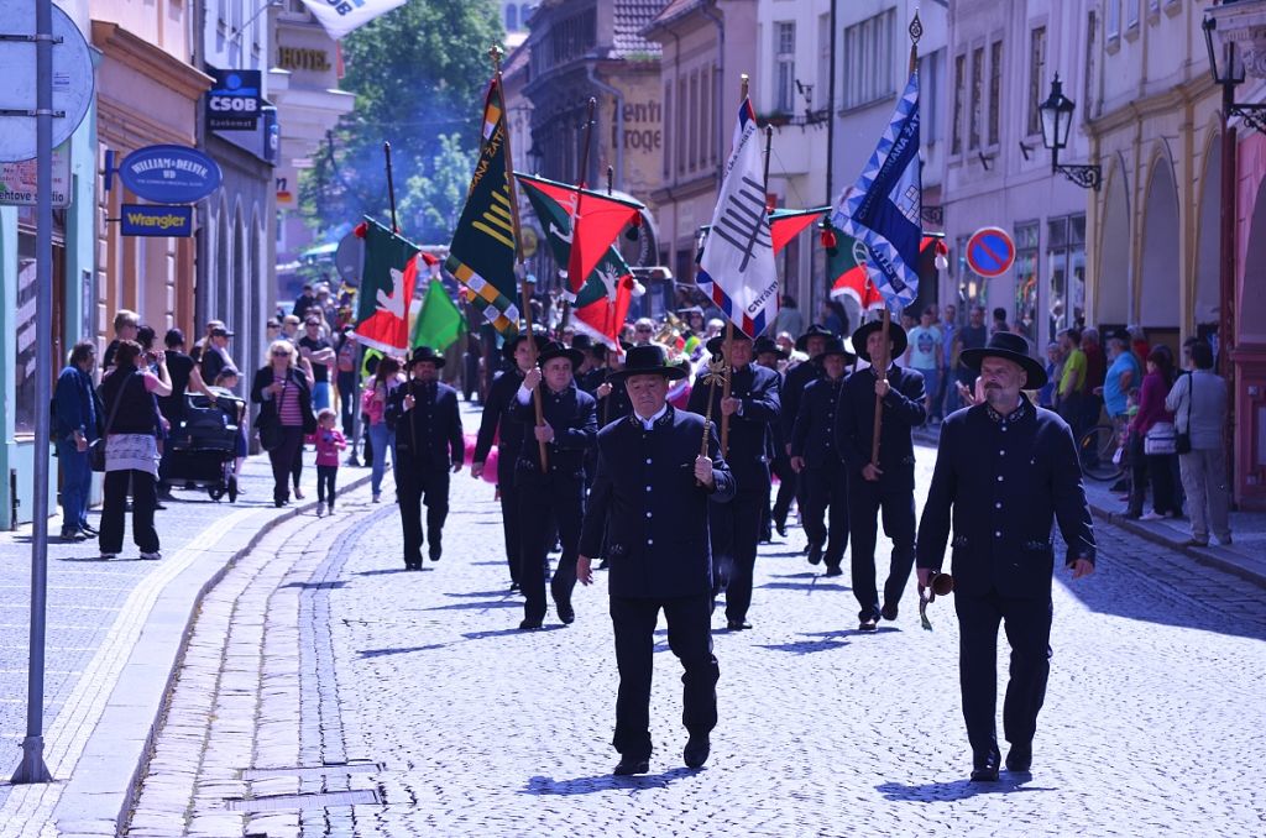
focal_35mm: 180
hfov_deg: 11.4
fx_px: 6316
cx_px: 633
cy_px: 419
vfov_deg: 7.6
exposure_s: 1/250
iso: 100
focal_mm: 120
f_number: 7.1
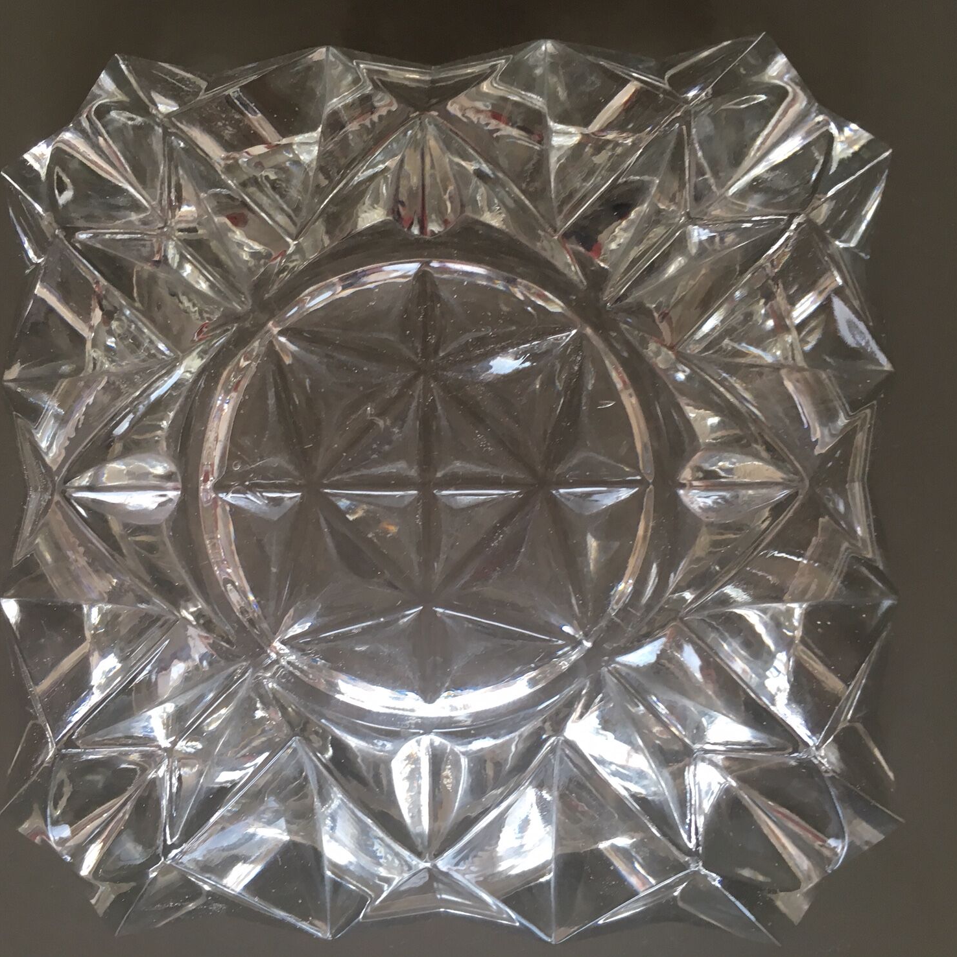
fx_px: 1095
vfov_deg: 47.2
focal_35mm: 35
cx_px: 445
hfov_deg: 47.2
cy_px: 469
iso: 64
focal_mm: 4.15
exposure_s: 1/33
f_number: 2.2
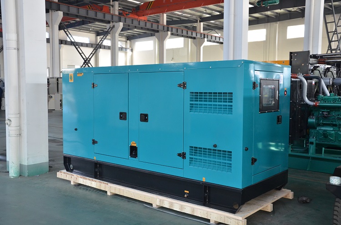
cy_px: 112
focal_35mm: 39
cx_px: 170
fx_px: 368
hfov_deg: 49.7
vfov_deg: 34.0
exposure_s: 1/125
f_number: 5.6
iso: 1000
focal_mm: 26
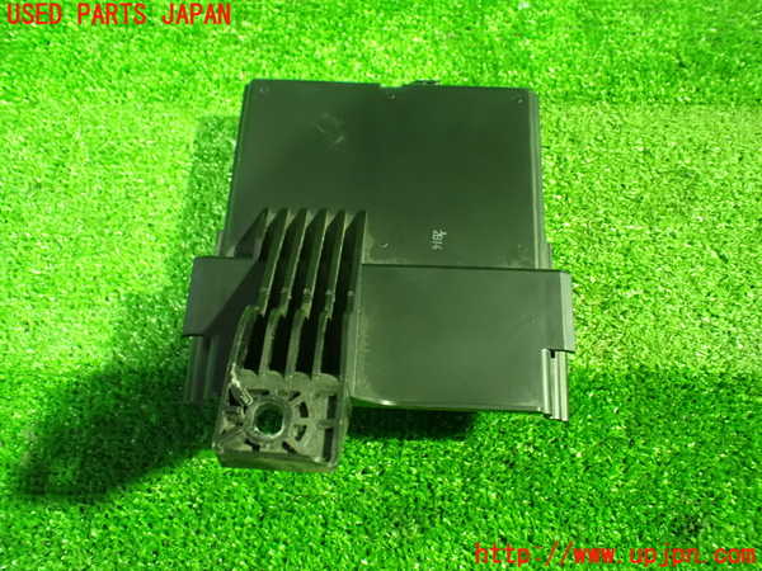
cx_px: 381
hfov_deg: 60.0
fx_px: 660
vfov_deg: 46.8
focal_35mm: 30
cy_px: 286
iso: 1600
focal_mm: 5.4
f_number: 2.3
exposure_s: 1/25
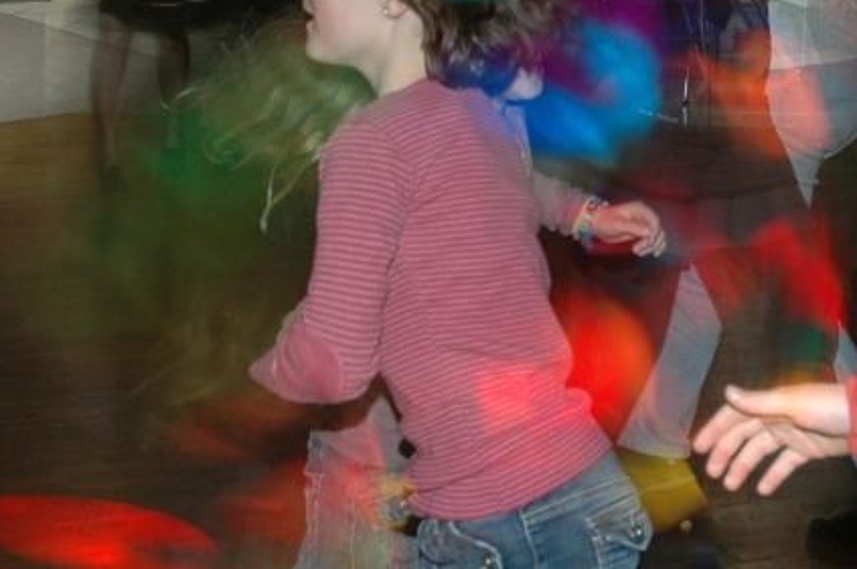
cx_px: 760
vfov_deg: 10.7
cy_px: 221
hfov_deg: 15.8
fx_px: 3044
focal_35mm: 128
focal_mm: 24
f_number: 7.1
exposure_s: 1/1.6
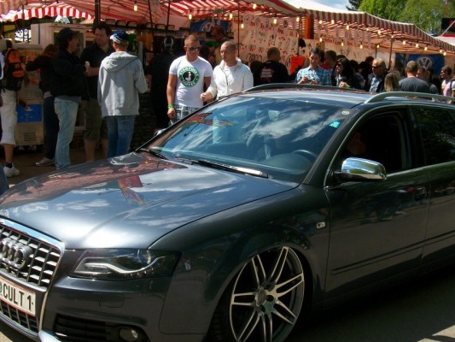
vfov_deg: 28.3
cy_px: 235
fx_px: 671
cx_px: 234
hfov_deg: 37.5
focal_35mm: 51
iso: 80
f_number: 5.5
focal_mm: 5.7
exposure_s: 1/315
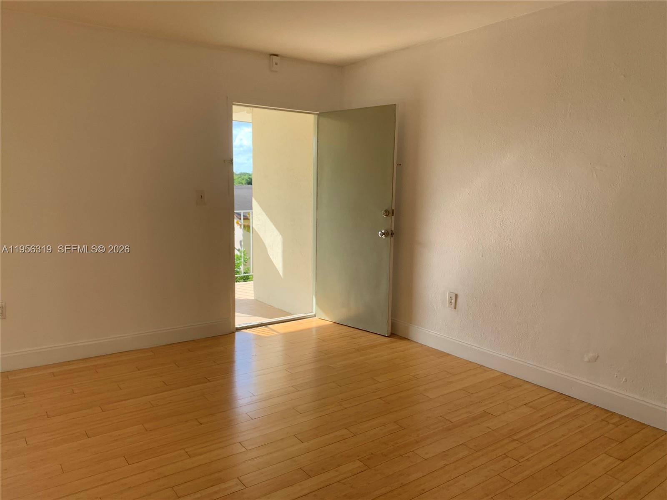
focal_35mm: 26
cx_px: 334
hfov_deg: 67.3
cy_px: 250
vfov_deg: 53.1
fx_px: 501
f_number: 1.8
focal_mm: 4.25
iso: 25
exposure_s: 1/433
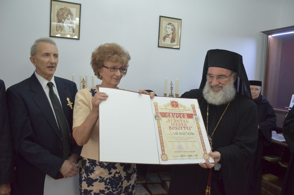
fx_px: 245
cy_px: 98
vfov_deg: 43.4
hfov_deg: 62.0
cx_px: 147
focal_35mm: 30
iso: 3200
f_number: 4
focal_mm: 20
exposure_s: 1/160
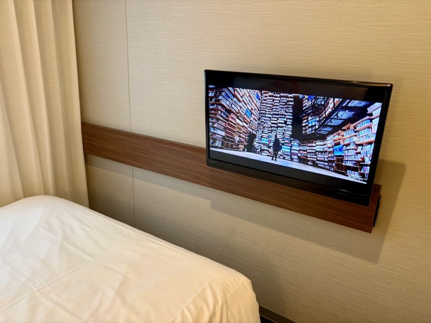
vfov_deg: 53.1
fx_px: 324
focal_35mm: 26
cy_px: 162
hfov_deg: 67.3
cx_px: 216
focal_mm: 5.96
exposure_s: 1/60
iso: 250
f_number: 1.6
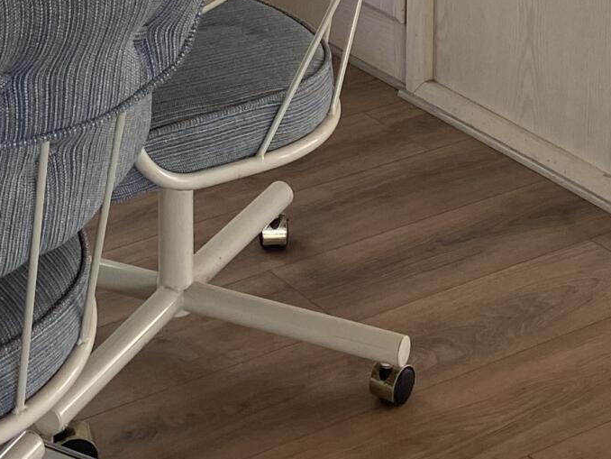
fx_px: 2031
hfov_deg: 17.1
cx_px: 275
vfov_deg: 12.1
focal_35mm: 115
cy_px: -280
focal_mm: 4.25
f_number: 1.8
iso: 40
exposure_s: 1/122
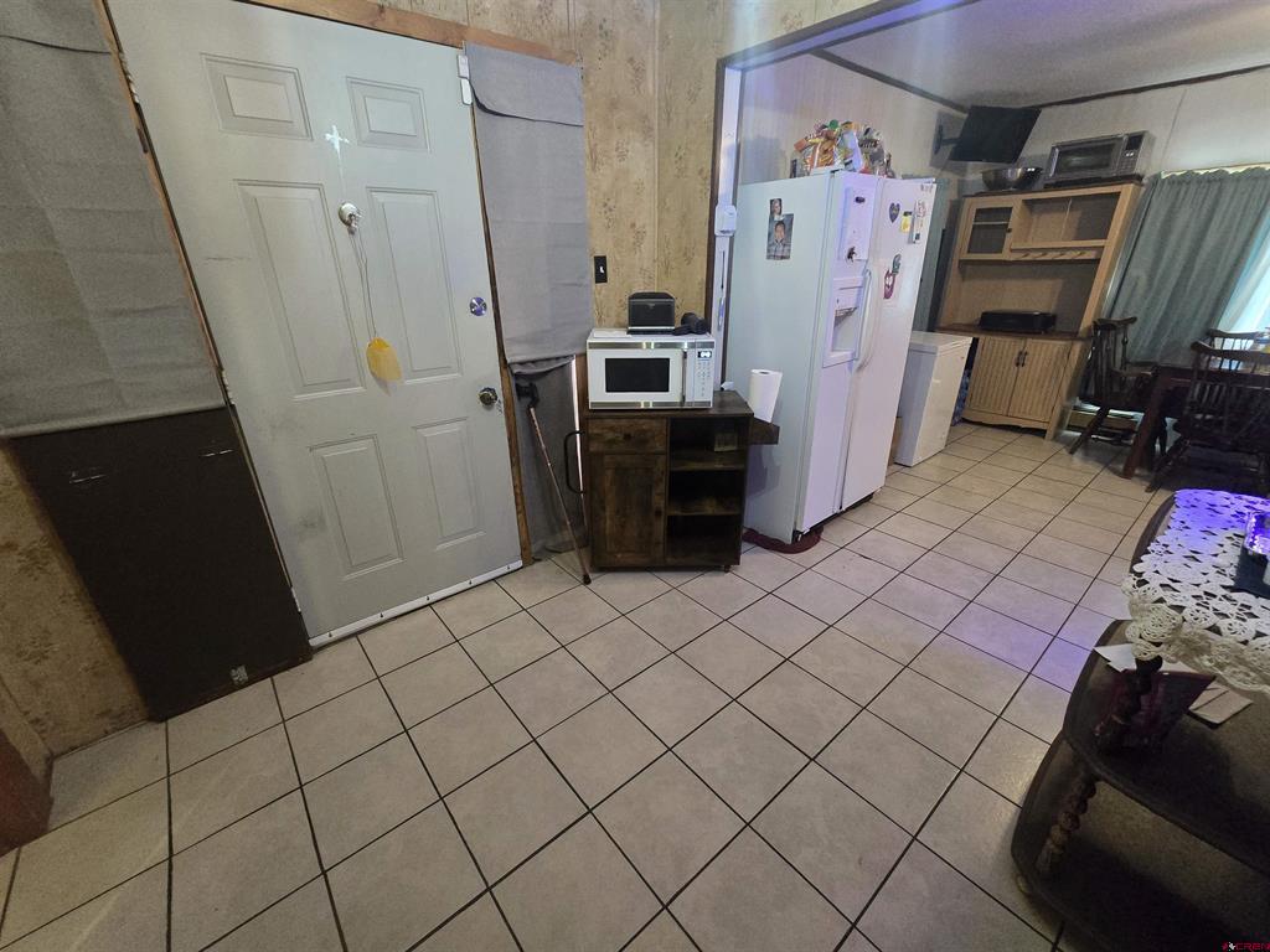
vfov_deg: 89.9
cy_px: 476
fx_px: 477
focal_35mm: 13
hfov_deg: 106.2
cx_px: 635
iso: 1250
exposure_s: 1/60
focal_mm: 2.2
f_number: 2.2
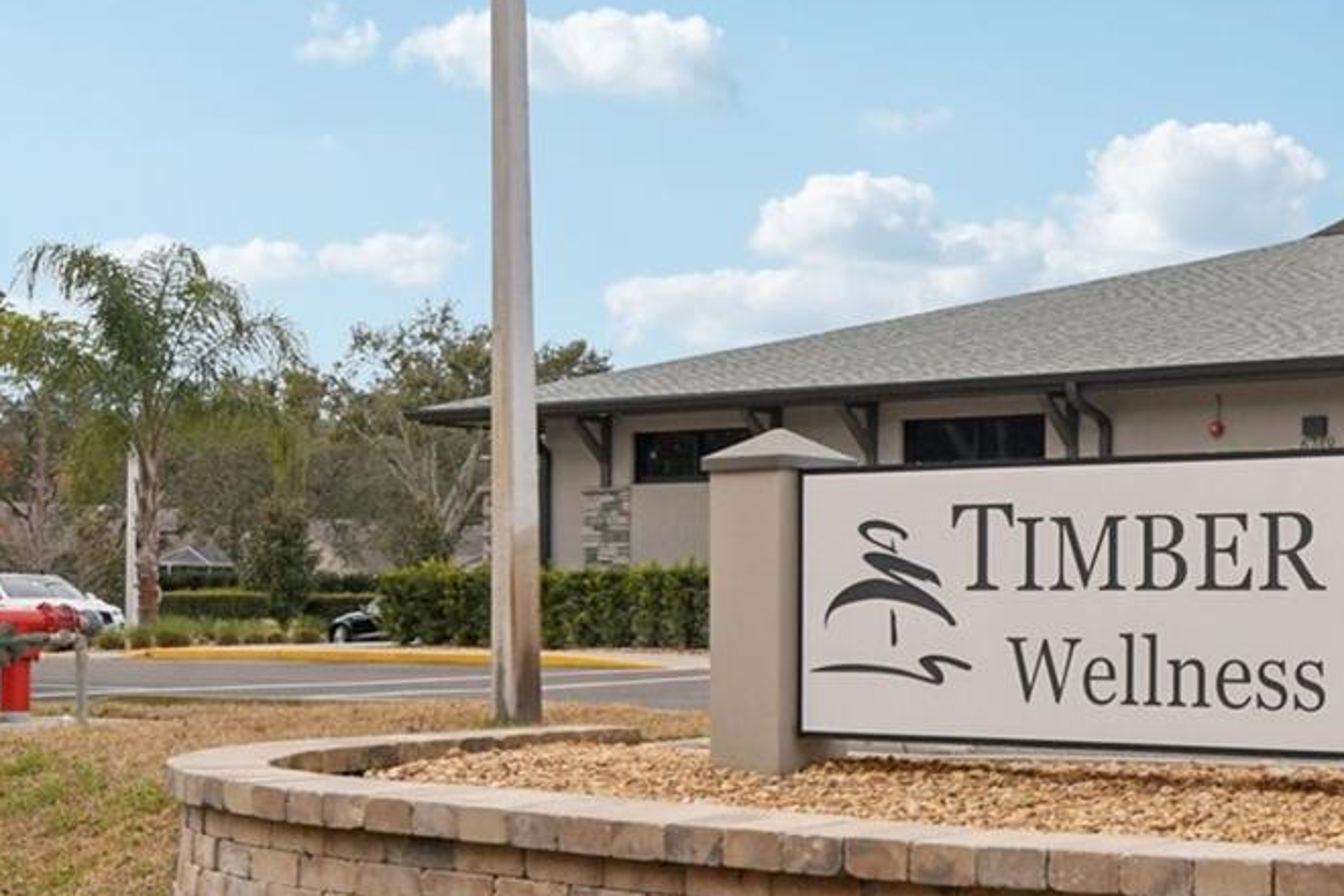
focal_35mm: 63
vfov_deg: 21.5
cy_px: 568
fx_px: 2352
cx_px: 1411
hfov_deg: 29.3
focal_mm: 26
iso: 400
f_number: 8
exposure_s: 1/1250
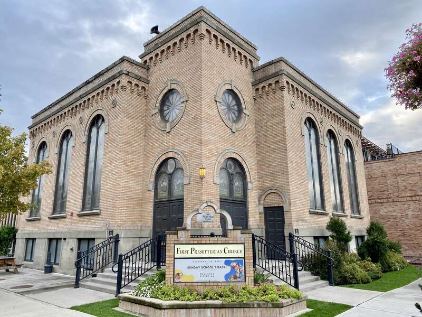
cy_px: 158
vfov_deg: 53.1
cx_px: 211
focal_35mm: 26
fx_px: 317
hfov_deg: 67.3
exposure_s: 1/123
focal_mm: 4.25
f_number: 1.8
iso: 32
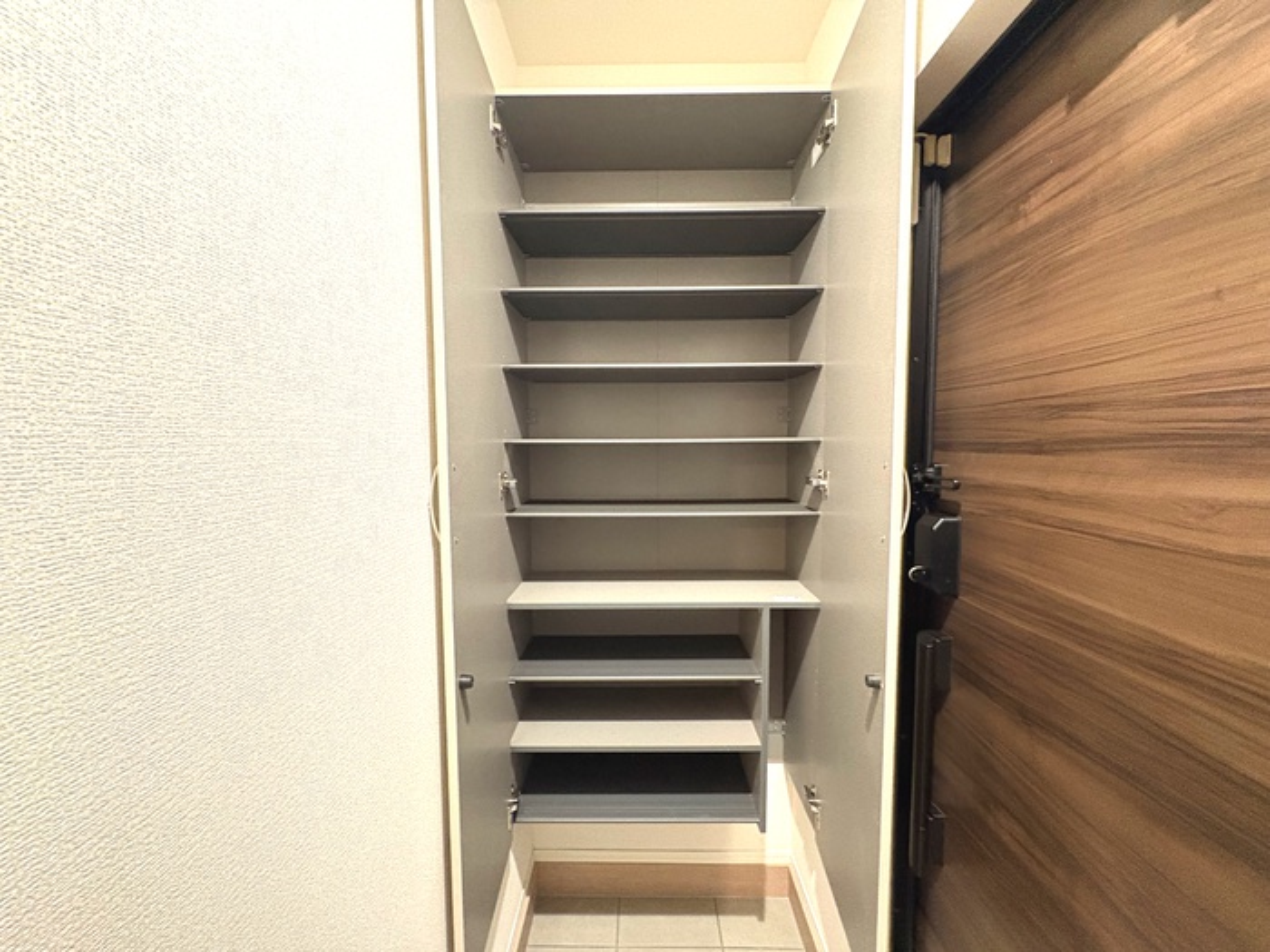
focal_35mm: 14
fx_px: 514
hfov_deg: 102.1
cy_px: 476
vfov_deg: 85.7
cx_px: 635
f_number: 2.2
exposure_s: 1/33
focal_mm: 2.22
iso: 800
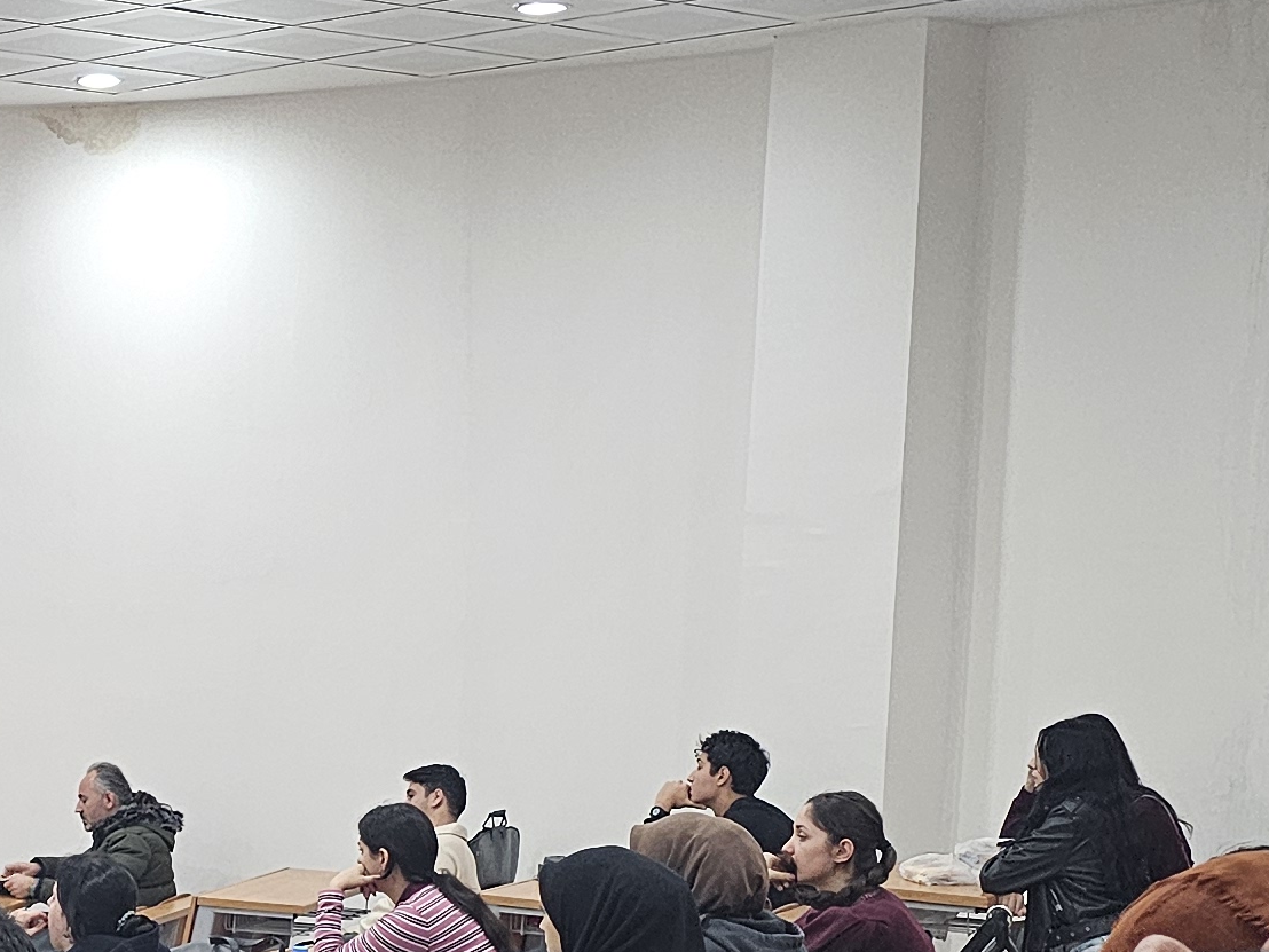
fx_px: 3043
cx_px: 39
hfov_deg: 22.7
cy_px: 879
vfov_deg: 17.5
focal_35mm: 83
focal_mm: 6.3
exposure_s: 1/100
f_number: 1.7
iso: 640
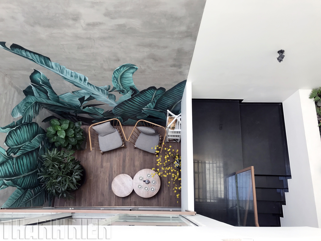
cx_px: 160
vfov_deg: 49.7
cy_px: 120
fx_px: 260
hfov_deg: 63.4
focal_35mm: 28
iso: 25
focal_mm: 3.99
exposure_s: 1/50
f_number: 1.8
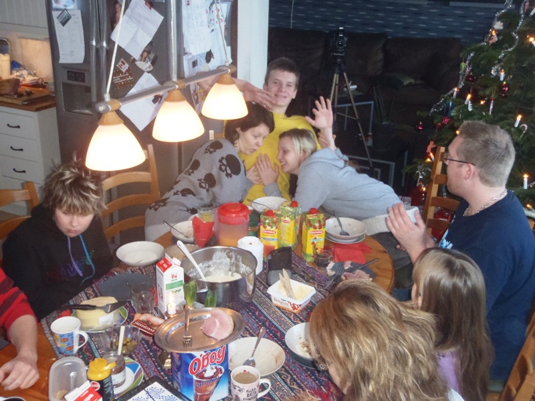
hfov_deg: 51.4
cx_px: 268
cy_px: 200
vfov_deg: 39.7
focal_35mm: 36
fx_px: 556
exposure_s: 1/40
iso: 320
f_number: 4.1
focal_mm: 6.53
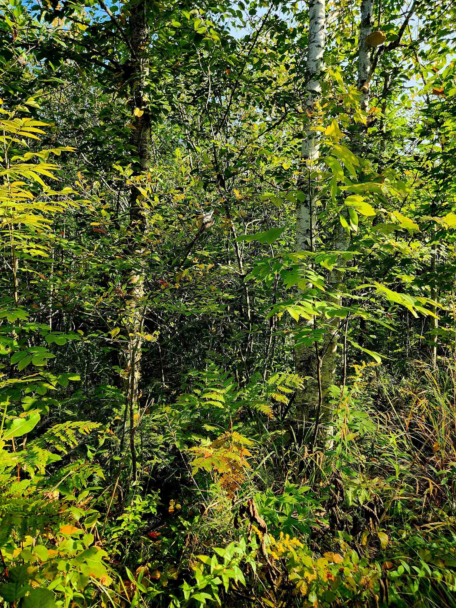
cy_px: 293
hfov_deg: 54.8
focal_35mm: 25
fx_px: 439
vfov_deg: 69.4
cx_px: 243
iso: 20
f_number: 1.8
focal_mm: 5.4
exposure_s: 1/278
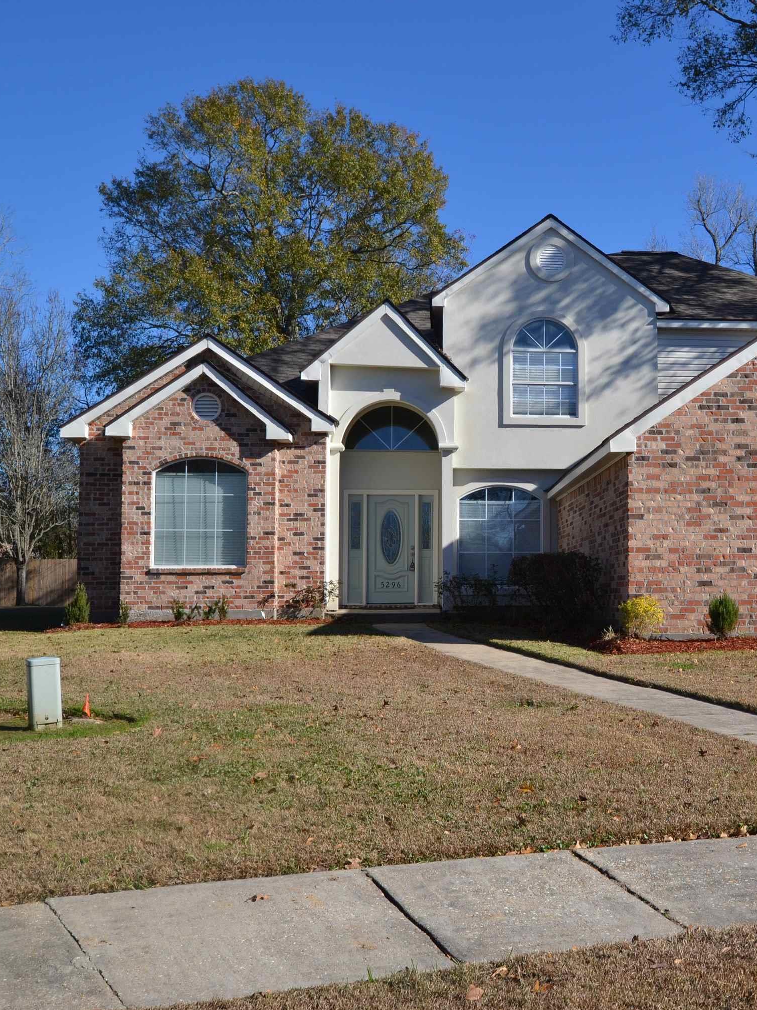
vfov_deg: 42.9
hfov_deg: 32.1
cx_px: 586
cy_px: 500
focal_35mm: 44
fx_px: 1283
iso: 100
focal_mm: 20
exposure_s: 1/320
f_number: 8
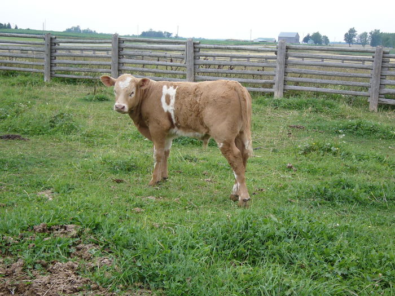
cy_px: 148
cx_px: 198
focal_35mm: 53
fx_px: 605
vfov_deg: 27.5
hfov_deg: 36.2
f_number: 3.4
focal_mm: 8.8
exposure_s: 1/40
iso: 100
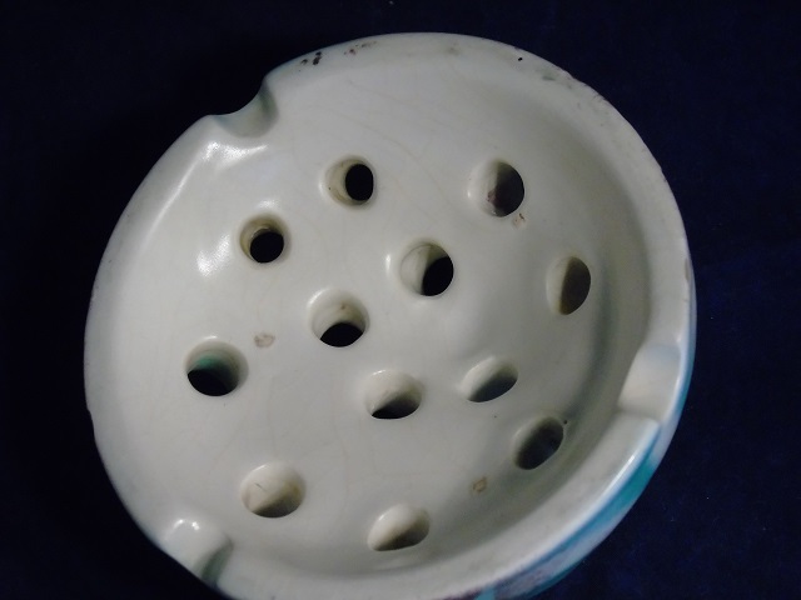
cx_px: 400
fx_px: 1897
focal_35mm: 82
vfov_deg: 18.0
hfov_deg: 23.8
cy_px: 300
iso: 800
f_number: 4.1
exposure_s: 1/125
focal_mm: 15
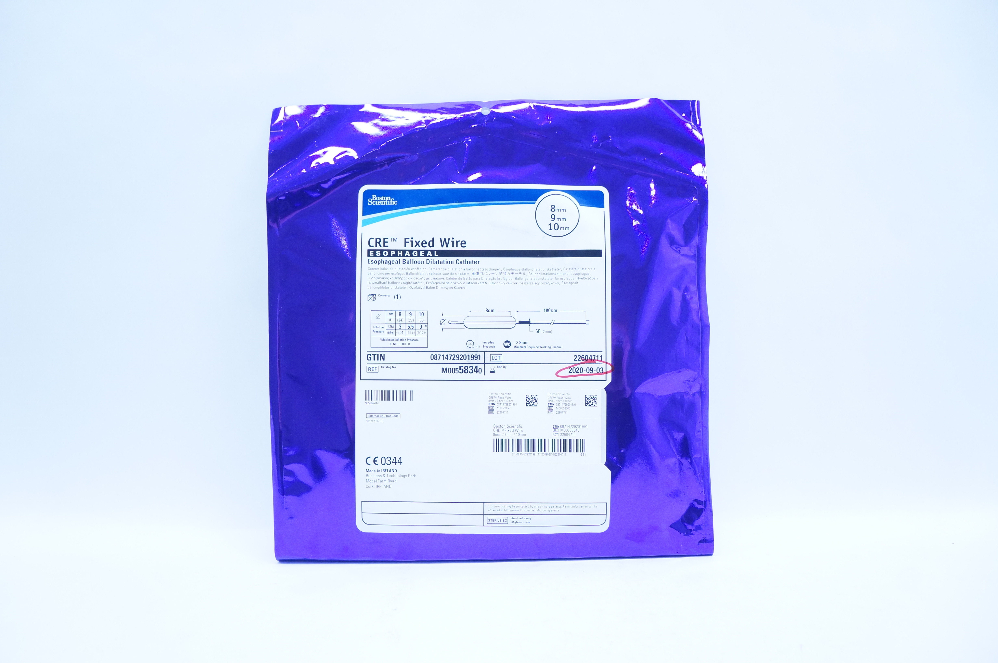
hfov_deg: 67.4
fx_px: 748
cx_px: 499
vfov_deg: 47.8
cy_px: 332
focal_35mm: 27
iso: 800
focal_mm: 18
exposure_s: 1/100
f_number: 5.6
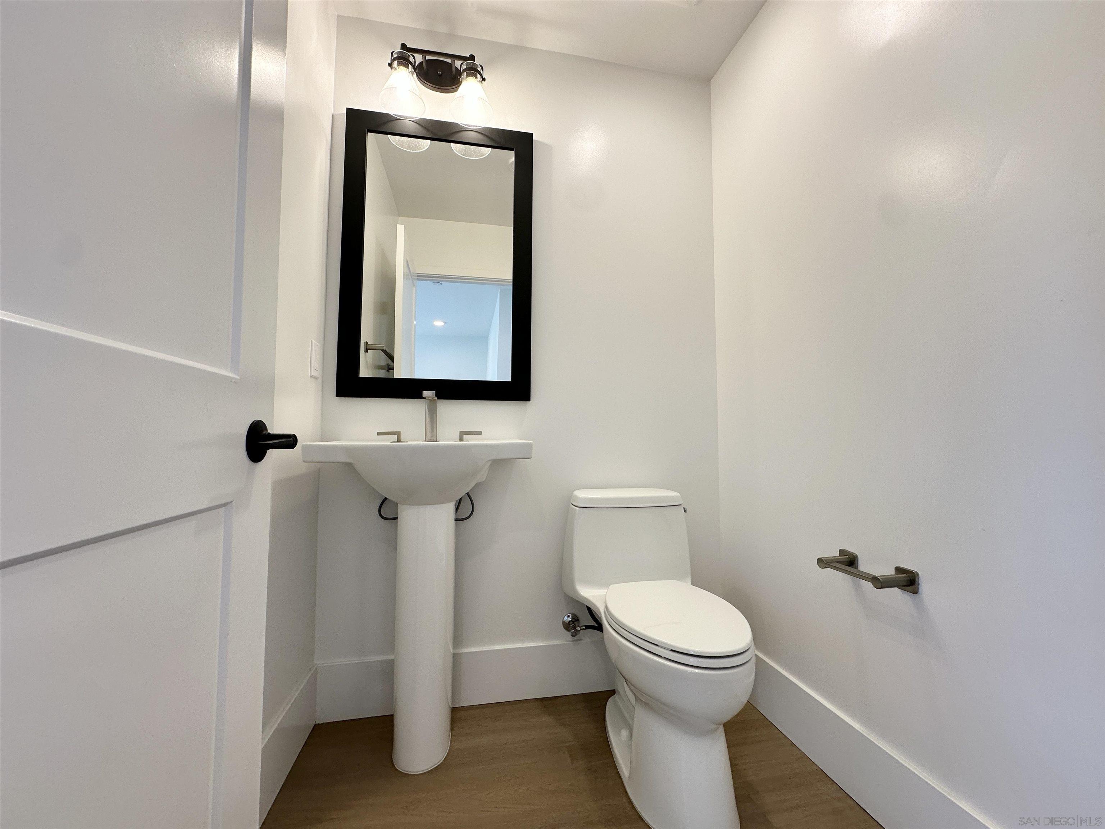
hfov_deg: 102.1
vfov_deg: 85.7
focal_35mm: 14
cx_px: 552
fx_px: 447
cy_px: 414
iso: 80
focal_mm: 2.22
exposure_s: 1/120
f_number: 2.2
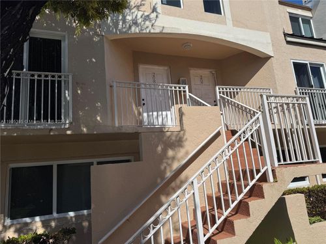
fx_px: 226
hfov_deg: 71.6
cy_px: 122
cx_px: 163
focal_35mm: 24
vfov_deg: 56.8
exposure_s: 1/7092
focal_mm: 6.76
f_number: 1.78
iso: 80
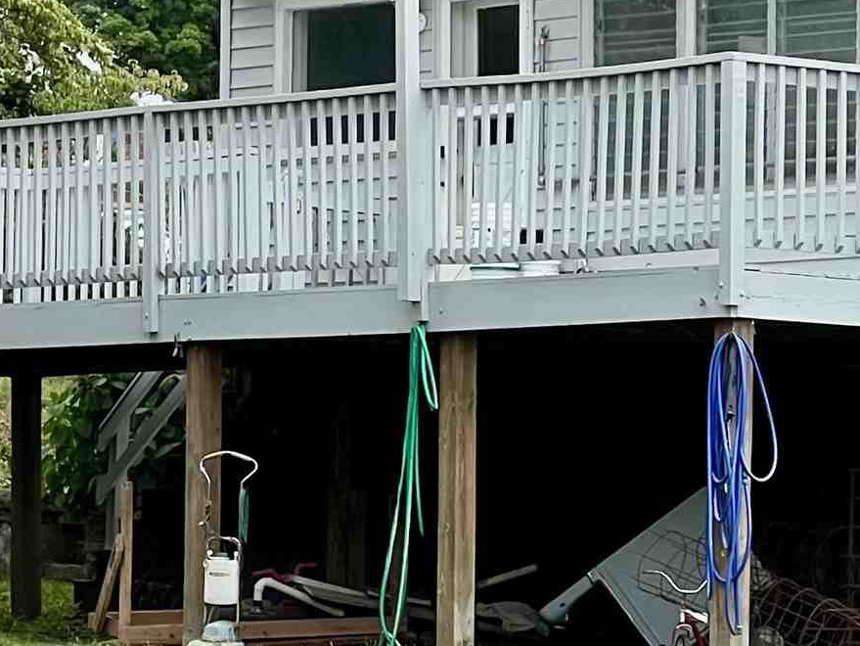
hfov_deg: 7.4
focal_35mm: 269
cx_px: 440
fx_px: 6686
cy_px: 146
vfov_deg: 5.5
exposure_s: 1/374
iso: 32
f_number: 2.8
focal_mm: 9
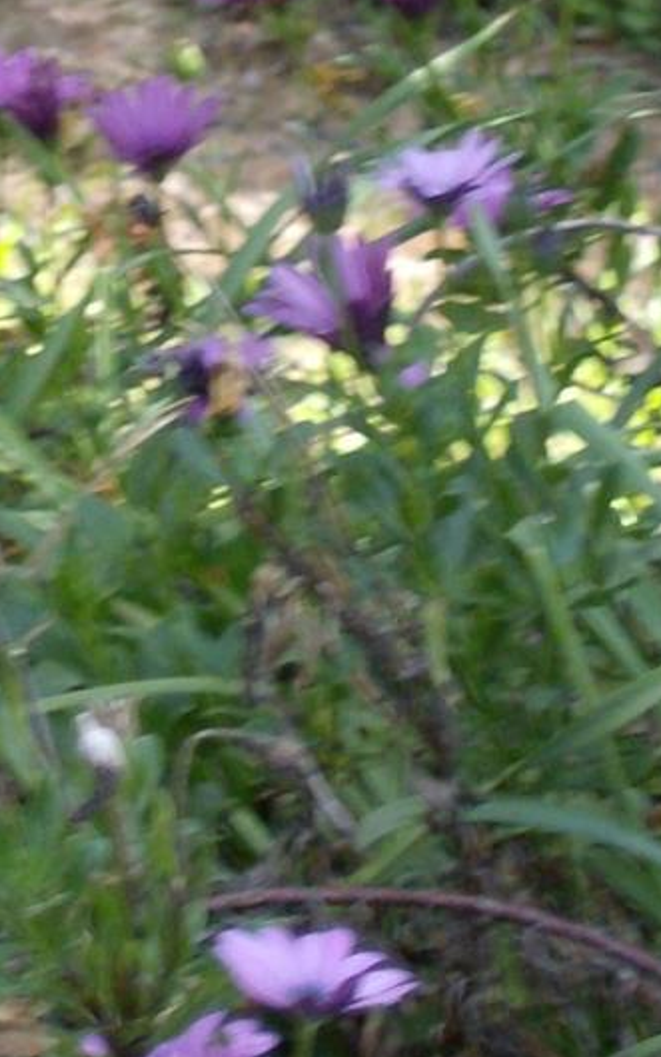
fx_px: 9360
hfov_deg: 4.0
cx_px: 154
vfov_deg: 6.4
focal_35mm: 325
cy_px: 148
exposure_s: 1/125
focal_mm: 18
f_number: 4.8
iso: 200
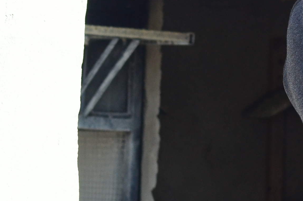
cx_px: 438
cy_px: 16
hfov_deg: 6.0
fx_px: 2847
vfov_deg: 4.0
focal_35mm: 339
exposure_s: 1/800
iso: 800
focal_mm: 70
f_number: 7.1
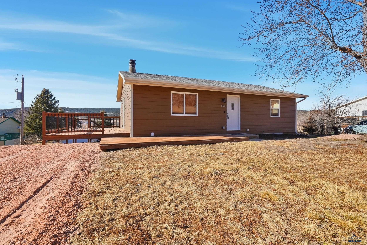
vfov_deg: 73.7
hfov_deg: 96.7
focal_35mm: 16
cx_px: 184
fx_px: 163
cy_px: 122
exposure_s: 1/6400
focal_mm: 16
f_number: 9
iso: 250
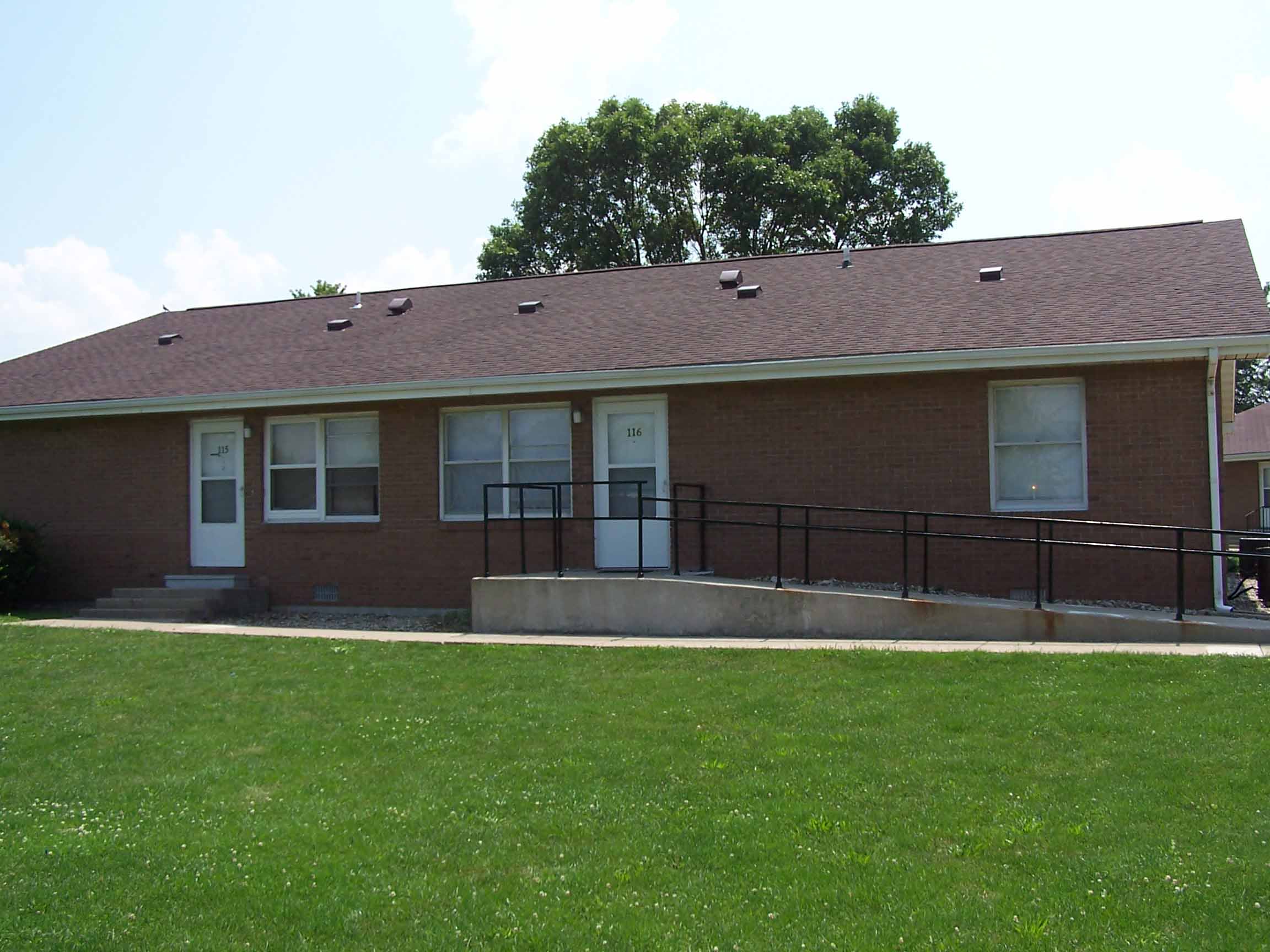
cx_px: 635
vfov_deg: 37.7
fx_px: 1394
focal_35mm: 38
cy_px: 476
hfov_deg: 49.0
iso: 80
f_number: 4
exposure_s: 1/750
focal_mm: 6.3
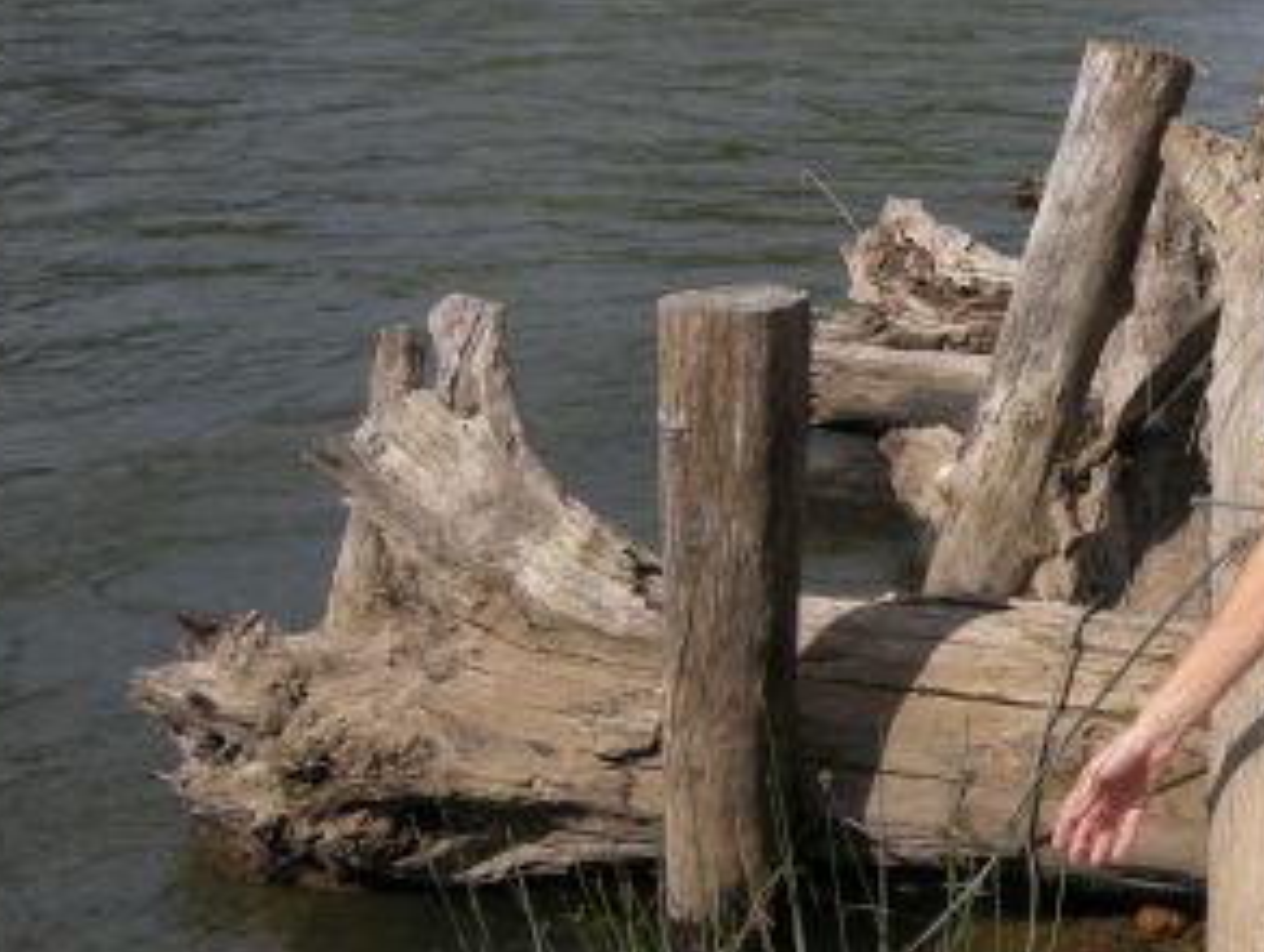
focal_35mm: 73
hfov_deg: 25.4
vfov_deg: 20.2
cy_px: 632
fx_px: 2670
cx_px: 1255
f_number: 6.1
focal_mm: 7.5
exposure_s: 1/319
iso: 64
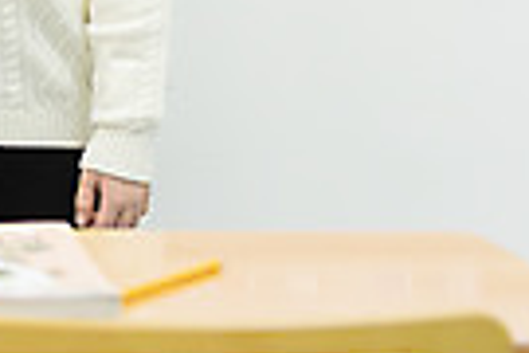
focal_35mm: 195
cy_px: -290
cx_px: -359
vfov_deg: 6.9
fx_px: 2865
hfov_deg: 10.1
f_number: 2.8
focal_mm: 44
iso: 800
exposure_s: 1/160
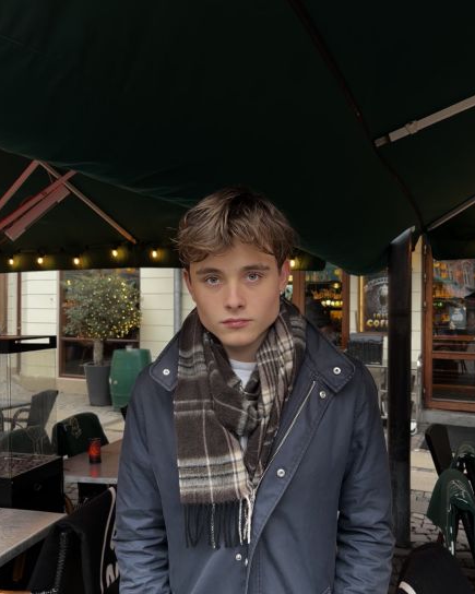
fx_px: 492
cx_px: 241
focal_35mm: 28
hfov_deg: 51.5
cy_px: 310
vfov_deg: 62.2
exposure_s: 1/100
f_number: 1.6
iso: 125
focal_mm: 5.96
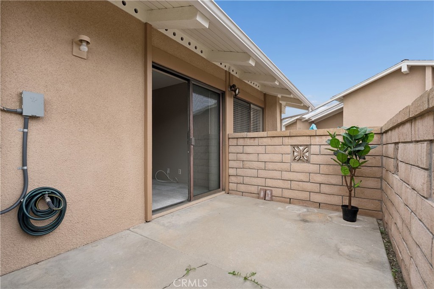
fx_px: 193
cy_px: 144
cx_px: 217
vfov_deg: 73.8
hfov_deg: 96.7
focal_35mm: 16
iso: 100
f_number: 8
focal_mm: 16
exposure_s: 1/80
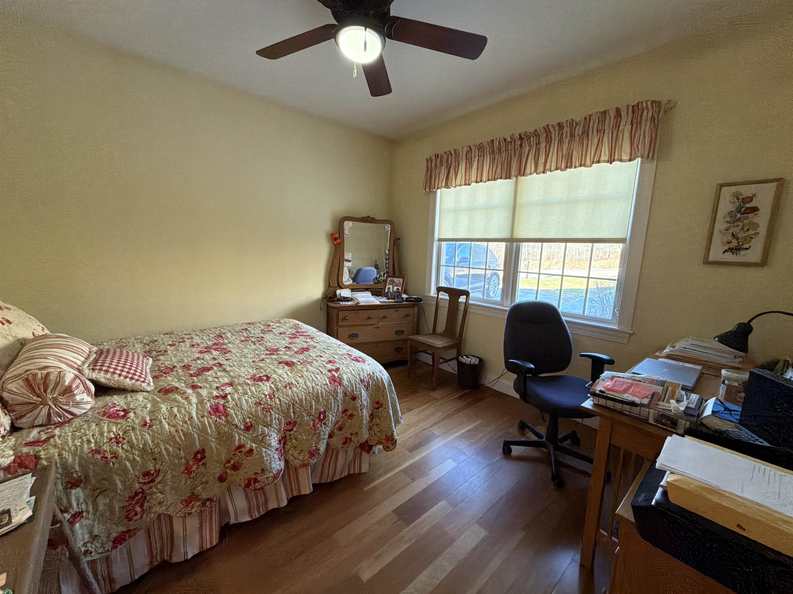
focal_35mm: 14
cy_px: 297
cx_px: 396
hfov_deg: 102.1
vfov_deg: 85.7
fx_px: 321
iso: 500
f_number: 2.2
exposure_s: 1/60
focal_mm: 2.22
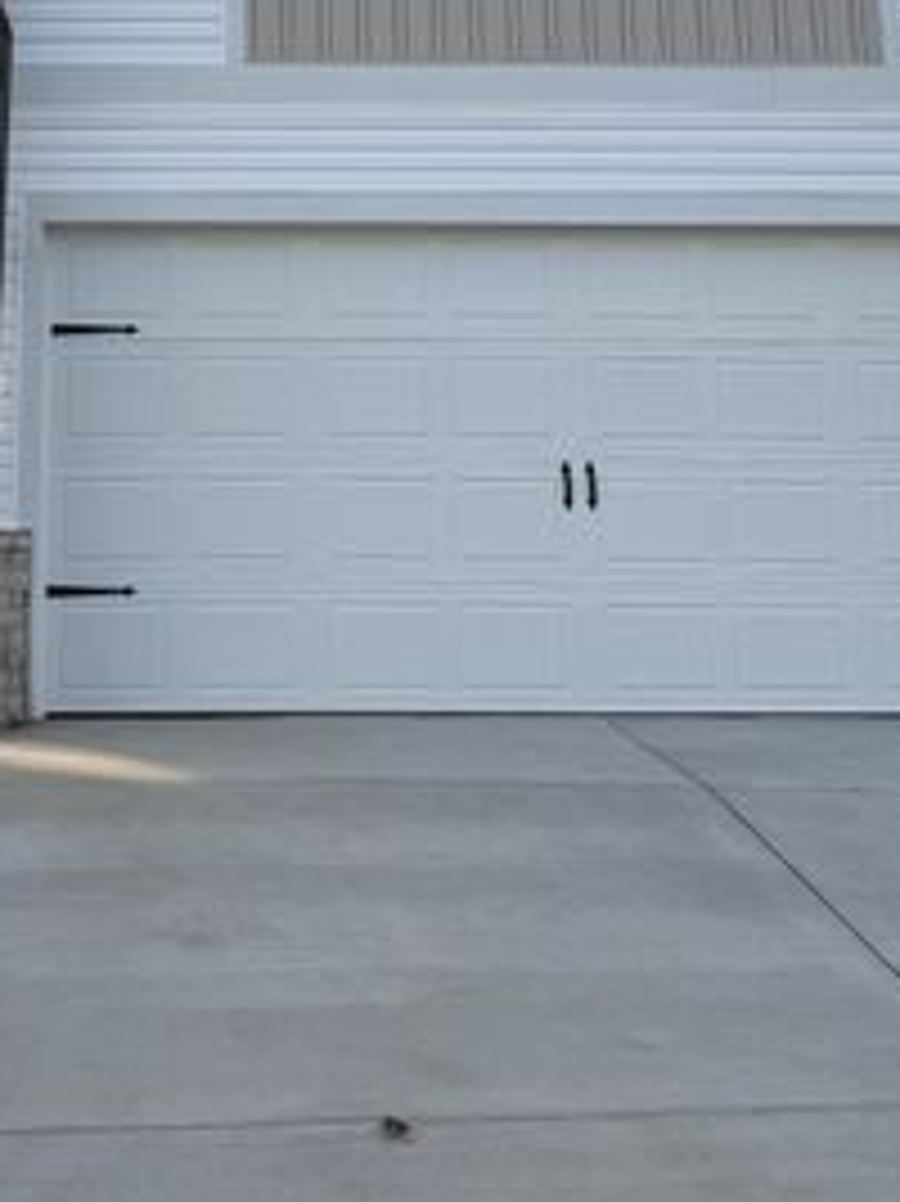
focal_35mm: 60
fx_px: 2082
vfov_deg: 29.9
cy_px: -11
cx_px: 220
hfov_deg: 24.1
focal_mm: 6.76
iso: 80
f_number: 1.78
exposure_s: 1/2525
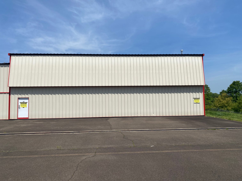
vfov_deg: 53.1
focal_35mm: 26
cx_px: 121
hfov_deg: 67.3
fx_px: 182
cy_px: 90
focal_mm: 4.25
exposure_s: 1/5495
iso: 32
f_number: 1.8
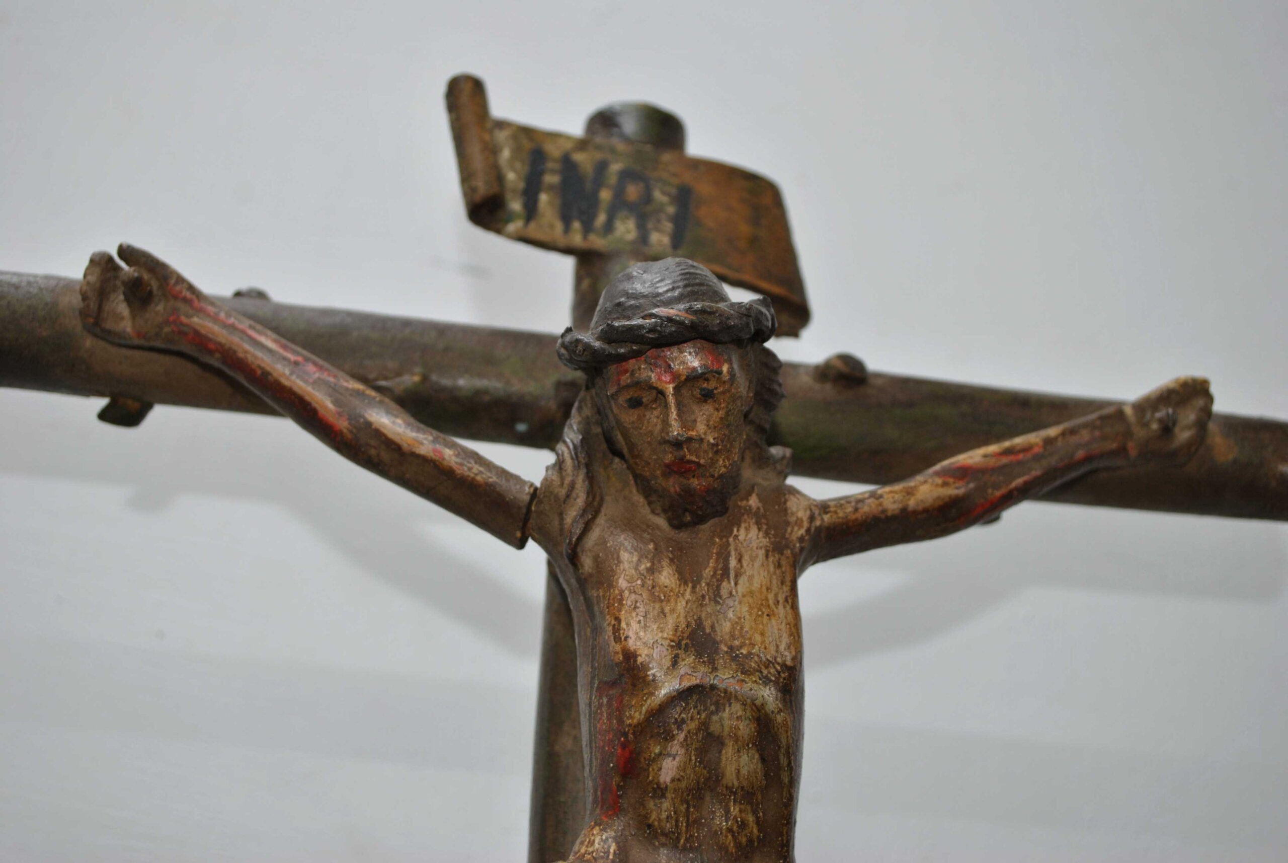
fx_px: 1505
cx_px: 644
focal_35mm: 42
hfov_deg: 46.3
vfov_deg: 32.0
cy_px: 432
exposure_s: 1/13
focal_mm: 28
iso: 200
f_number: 4.5
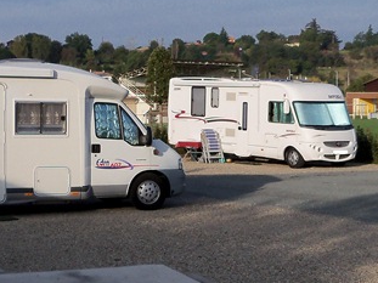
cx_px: 250
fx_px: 982
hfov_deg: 21.7
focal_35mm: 90
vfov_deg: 16.4
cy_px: 183
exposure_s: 1/1000
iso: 80
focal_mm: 6.2
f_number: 3.5
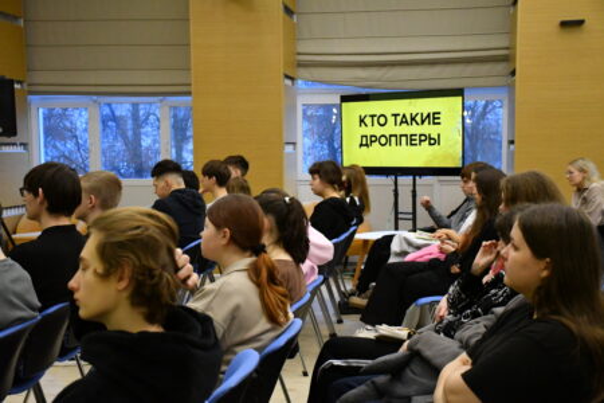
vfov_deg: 26.0
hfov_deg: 38.2
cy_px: 202
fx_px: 872
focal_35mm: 52
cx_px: 302
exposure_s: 1/500
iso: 8000
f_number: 4.2
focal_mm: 35
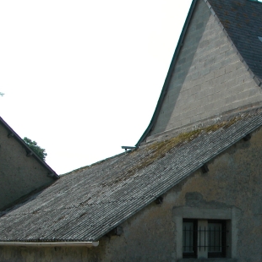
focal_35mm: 68
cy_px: 178
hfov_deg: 24.3
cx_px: 260
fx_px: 582
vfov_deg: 25.2
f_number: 6.3
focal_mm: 8.9
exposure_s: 1/265
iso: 100
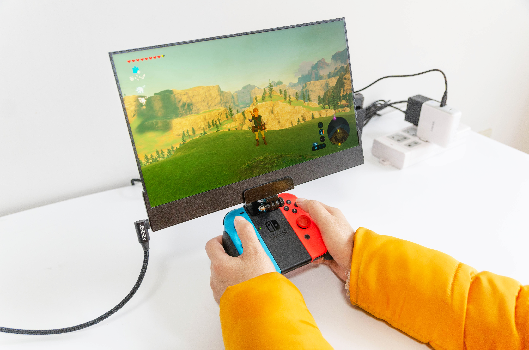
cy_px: 175
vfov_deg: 43.4
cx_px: 264
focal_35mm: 30
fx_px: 440
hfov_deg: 62.0
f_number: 3.5
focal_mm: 20
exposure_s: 1/60
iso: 200
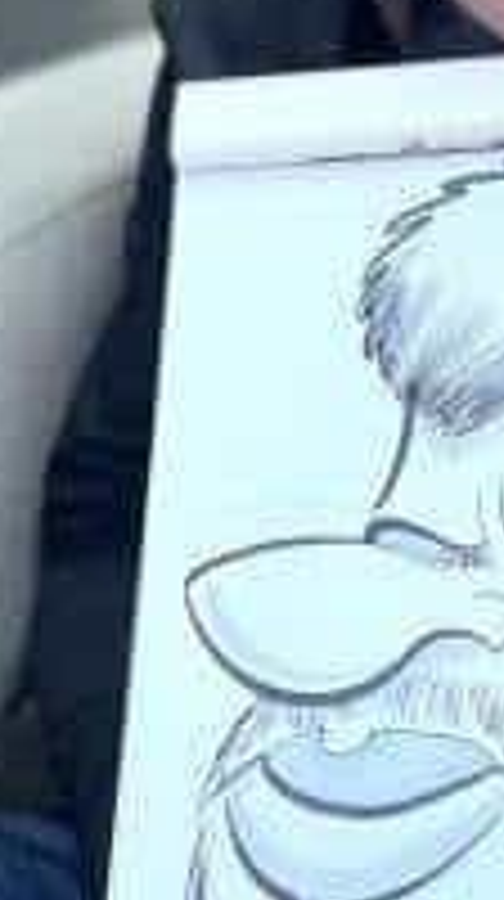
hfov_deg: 14.1
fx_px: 2026
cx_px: 405
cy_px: 310
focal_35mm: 85
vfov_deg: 24.9
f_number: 1.6
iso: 64
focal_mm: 4.2
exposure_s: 1/121
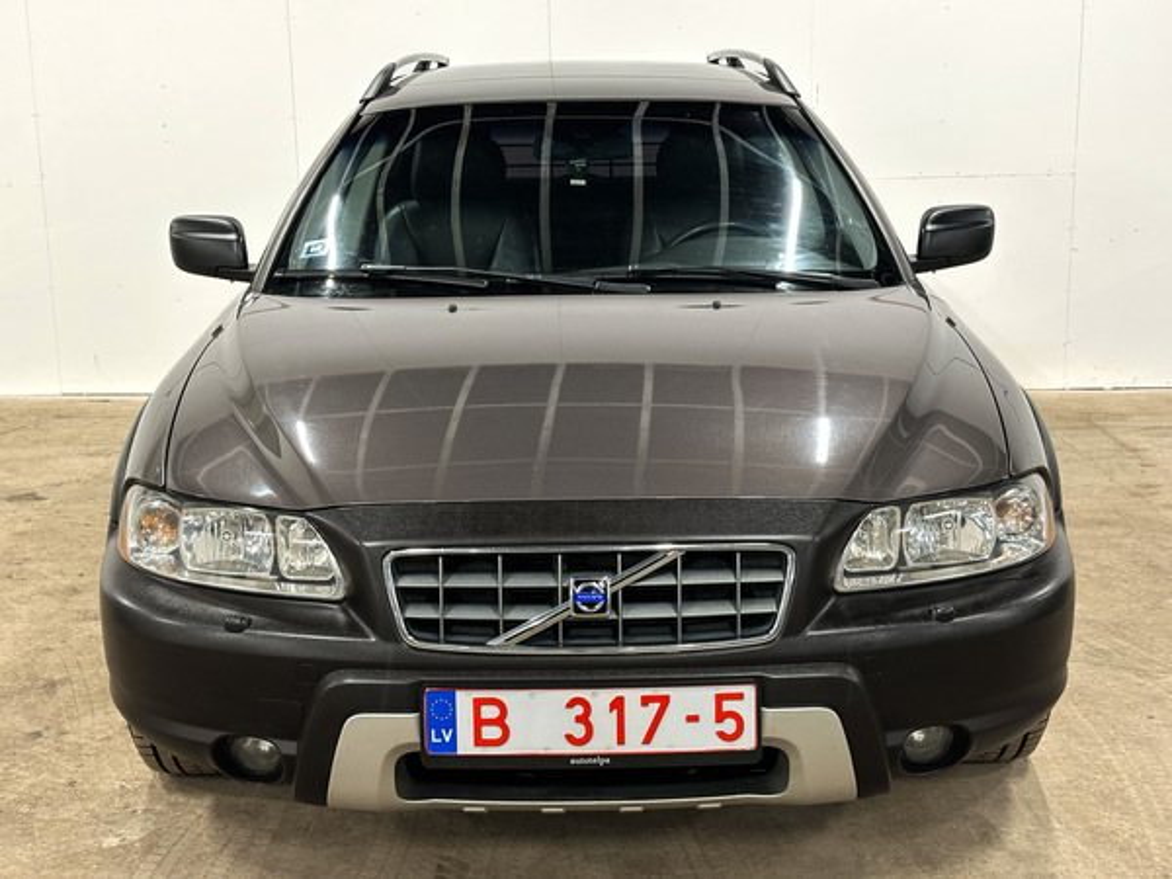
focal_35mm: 48
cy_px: 440
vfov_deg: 30.3
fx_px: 1625
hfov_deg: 39.7
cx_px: 586
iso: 200
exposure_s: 1/35
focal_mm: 6.86
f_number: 1.8
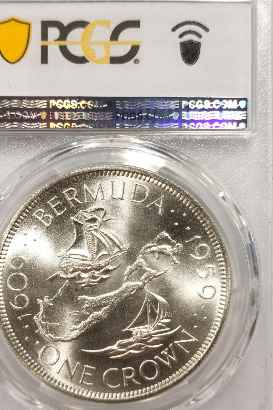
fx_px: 808
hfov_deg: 19.2
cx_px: 113
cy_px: 213
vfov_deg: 28.5
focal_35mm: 71
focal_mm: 5.56
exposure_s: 1/100
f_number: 16
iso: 100
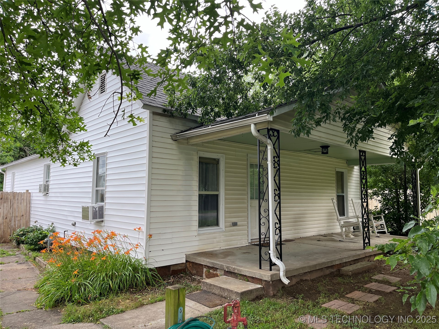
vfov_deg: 53.1
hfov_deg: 67.3
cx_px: 220
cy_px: 164
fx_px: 330
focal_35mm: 26
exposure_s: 1/611
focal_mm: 5.1
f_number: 1.6
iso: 50
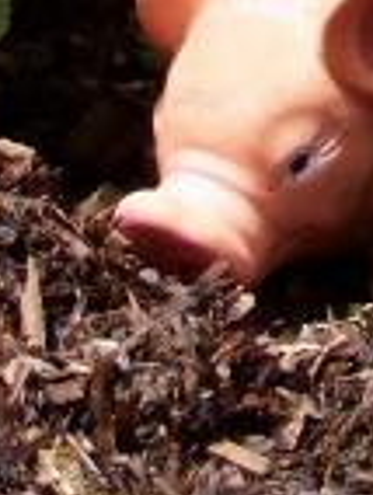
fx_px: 1891
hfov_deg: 11.1
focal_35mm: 132
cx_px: 399
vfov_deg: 13.5
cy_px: -373
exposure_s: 1/350
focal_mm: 5.6
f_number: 5.6
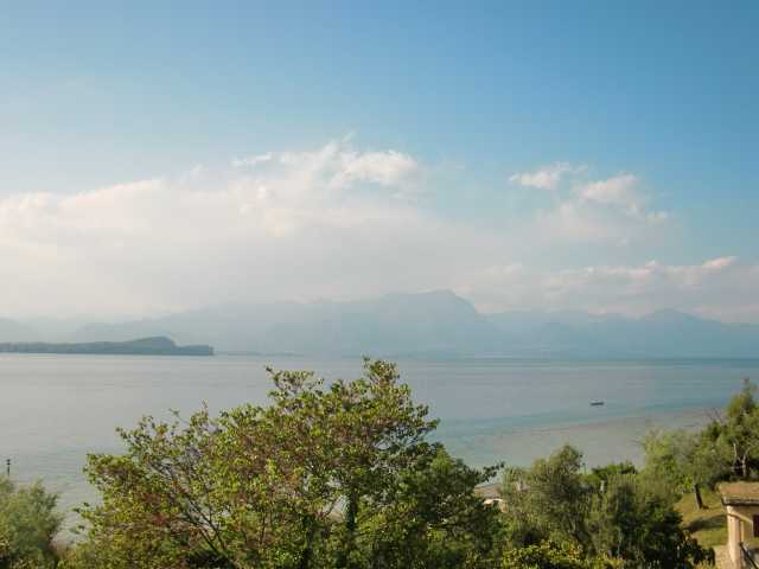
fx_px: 833
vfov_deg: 37.7
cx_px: 380
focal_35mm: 38
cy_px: 284
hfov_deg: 49.0
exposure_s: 1/250
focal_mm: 6.66
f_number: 8.9
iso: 100
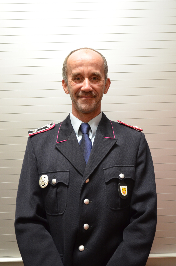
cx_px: 88
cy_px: 133
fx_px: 287
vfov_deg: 49.6
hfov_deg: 34.1
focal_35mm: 39
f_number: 4.2
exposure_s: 1/25
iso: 1600
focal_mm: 26
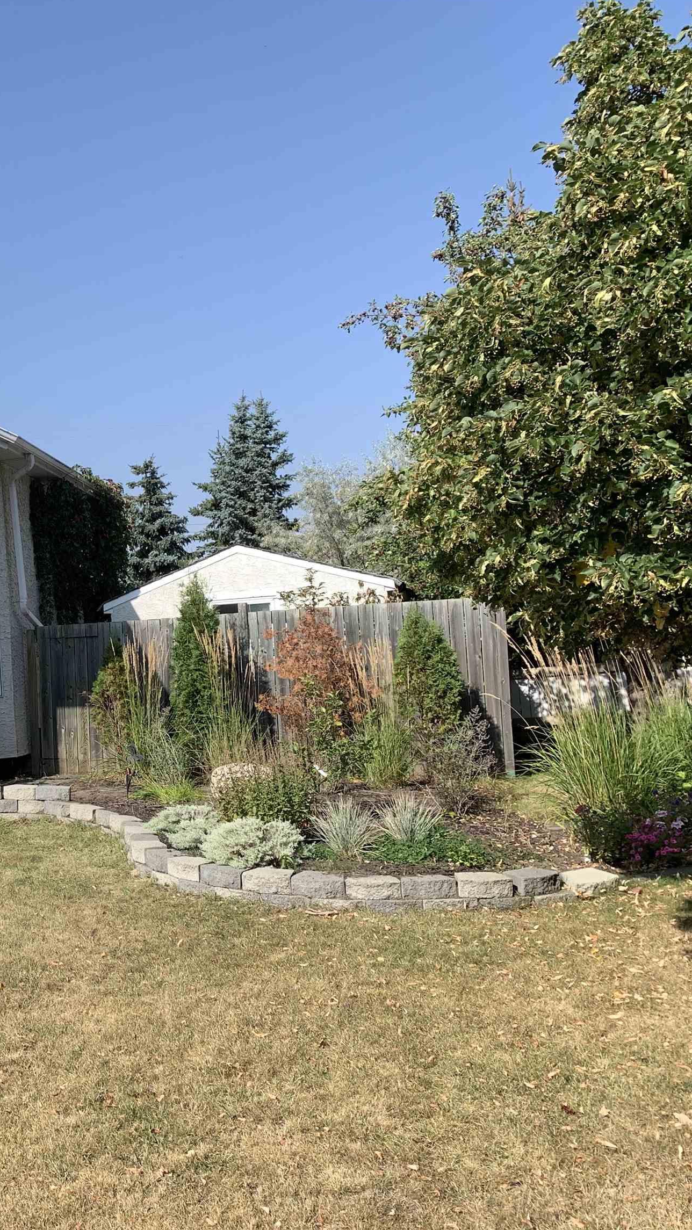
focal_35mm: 38
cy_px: 612
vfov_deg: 52.8
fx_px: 1240
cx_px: -29
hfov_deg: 28.8
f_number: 1.8
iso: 25
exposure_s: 1/1880
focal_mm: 4.25
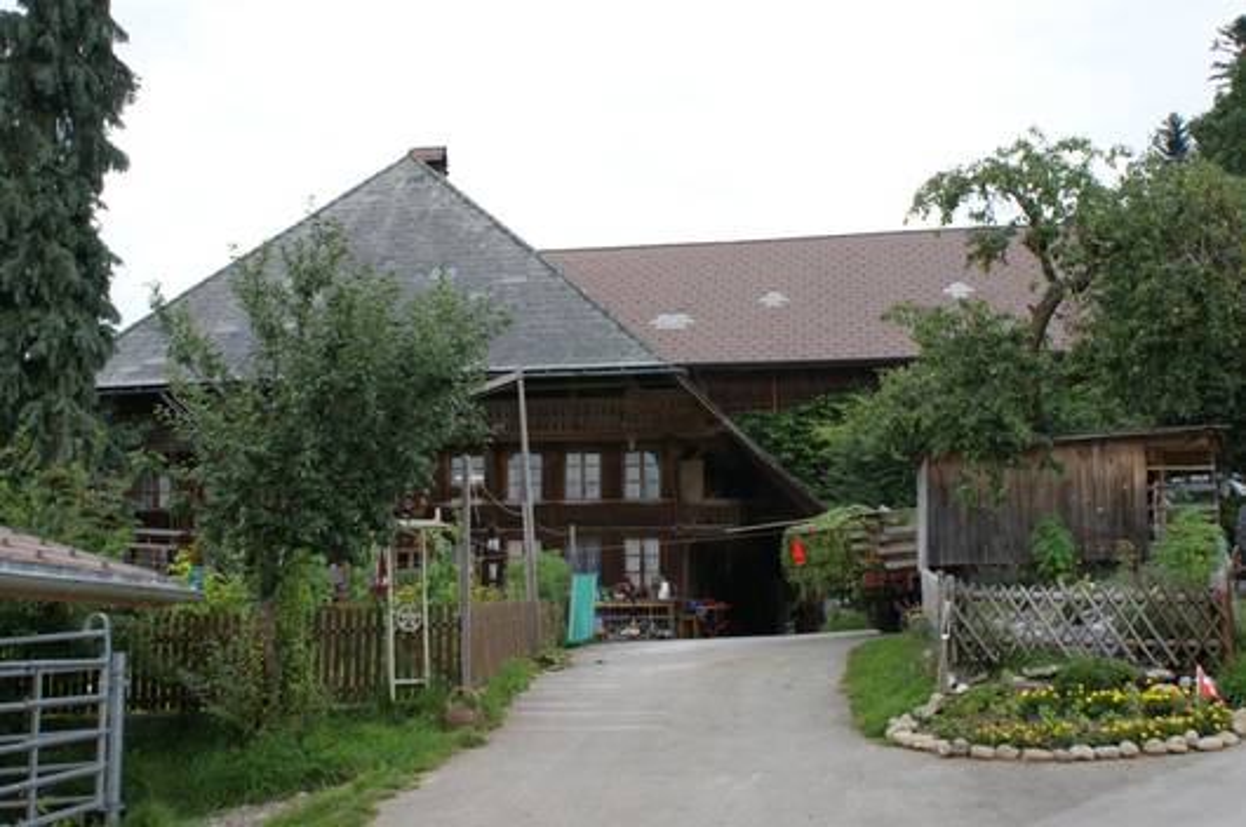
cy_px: 414
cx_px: 623
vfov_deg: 34.1
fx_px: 1348
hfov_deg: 49.6
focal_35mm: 39
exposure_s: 1/60
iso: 100
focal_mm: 26
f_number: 6.3
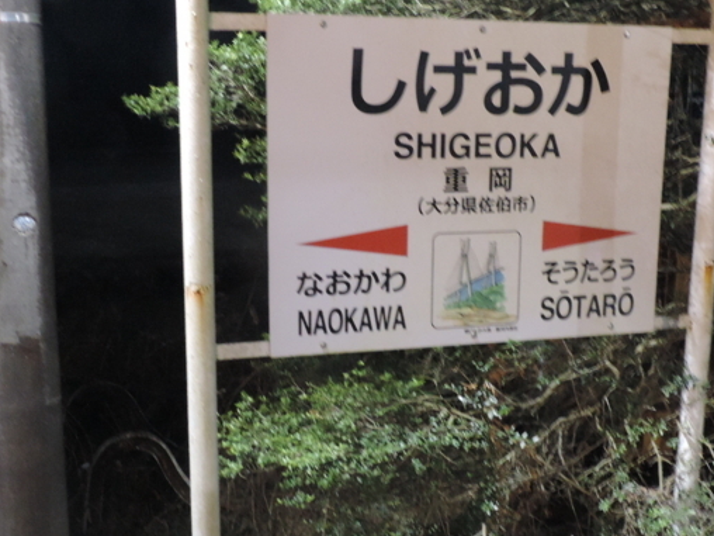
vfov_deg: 28.0
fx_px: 1073
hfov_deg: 36.8
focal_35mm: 52
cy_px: 328
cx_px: 368
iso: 800
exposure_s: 1/2
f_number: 3.2
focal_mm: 5.8
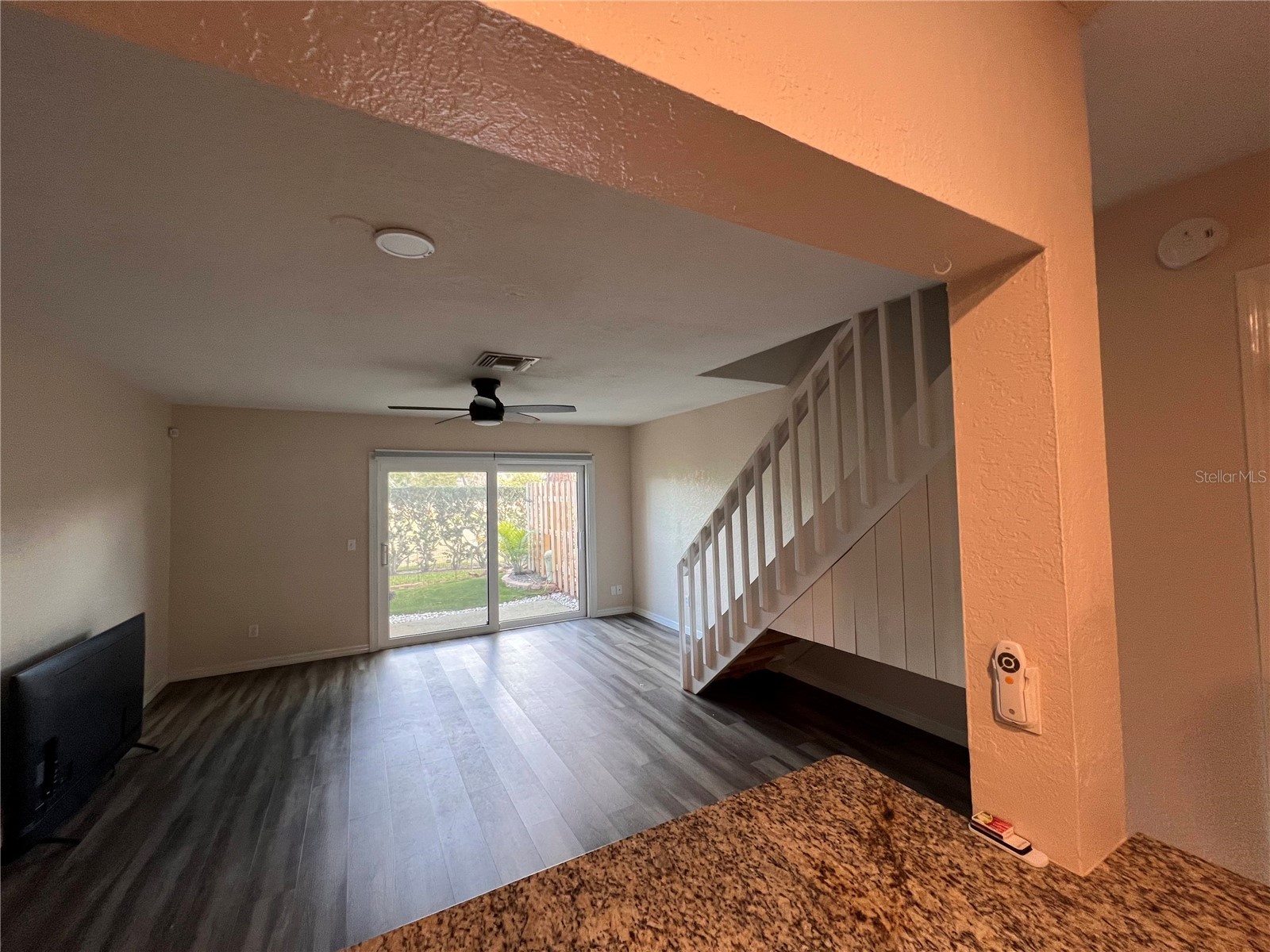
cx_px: 635
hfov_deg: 106.2
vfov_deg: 89.9
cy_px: 476
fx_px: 477
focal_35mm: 13
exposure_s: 1/60
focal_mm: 1.57
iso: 125
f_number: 1.8
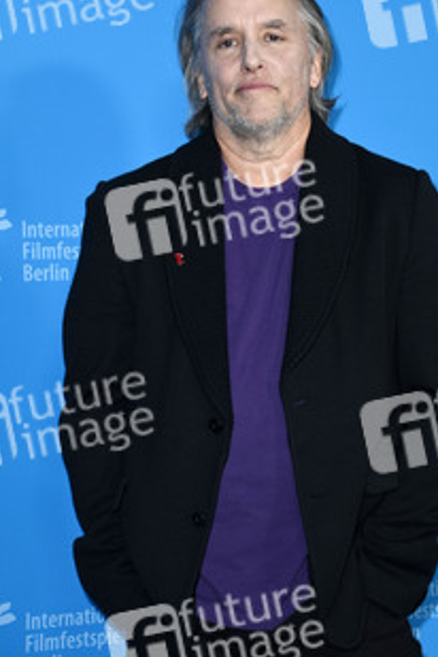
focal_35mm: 150
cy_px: 317
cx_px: 276
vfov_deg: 13.7
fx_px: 2737
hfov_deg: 9.1
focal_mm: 116
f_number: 5.6
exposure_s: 1/200
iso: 800
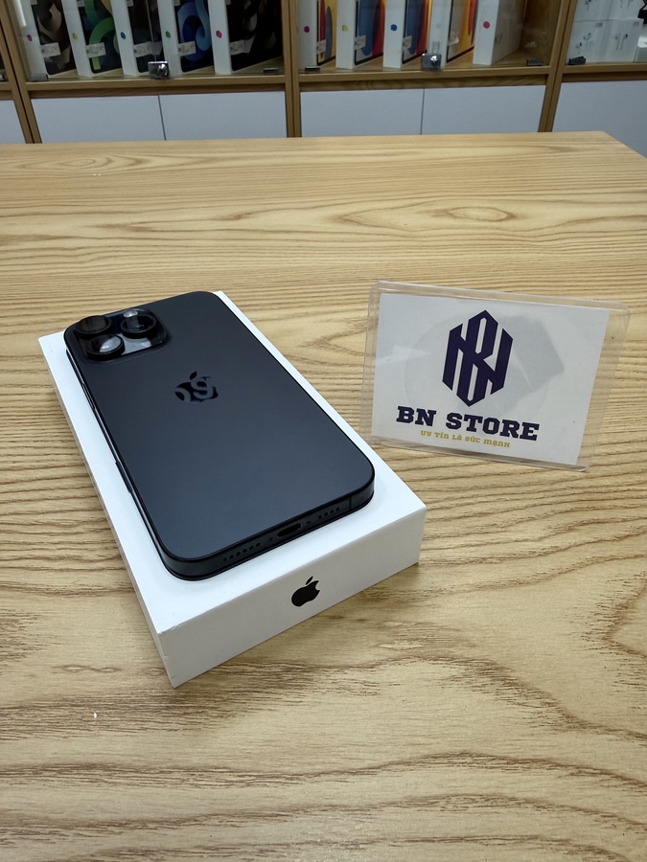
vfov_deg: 71.6
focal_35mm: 24
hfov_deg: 56.8
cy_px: 431
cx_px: 324
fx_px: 598
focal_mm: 2.22
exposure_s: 1/120
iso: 80
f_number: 2.2
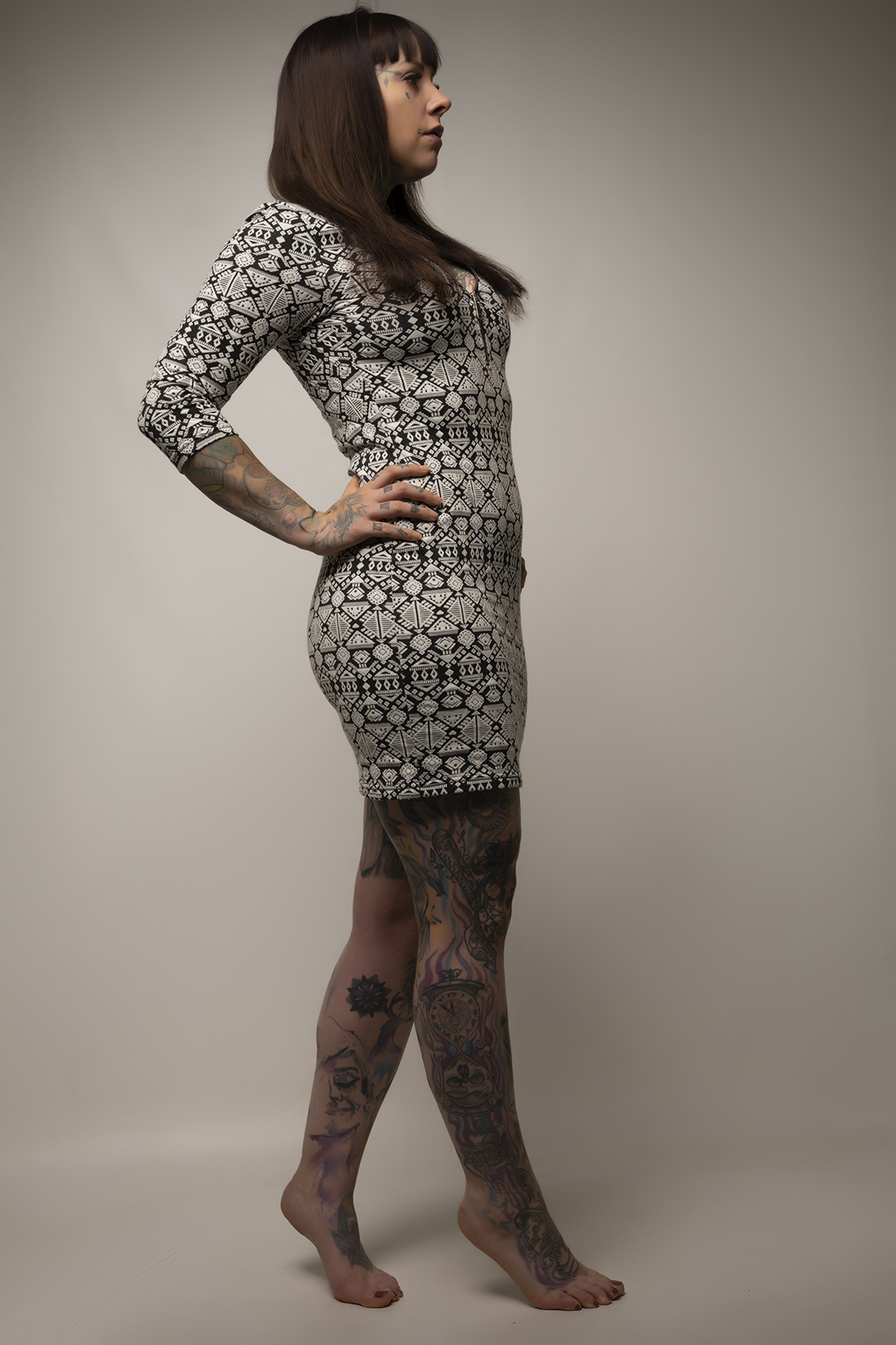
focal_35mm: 50
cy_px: 672
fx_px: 1866
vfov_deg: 39.6
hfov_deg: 27.0
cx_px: 448
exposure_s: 1/200
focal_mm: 50
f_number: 8
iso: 100
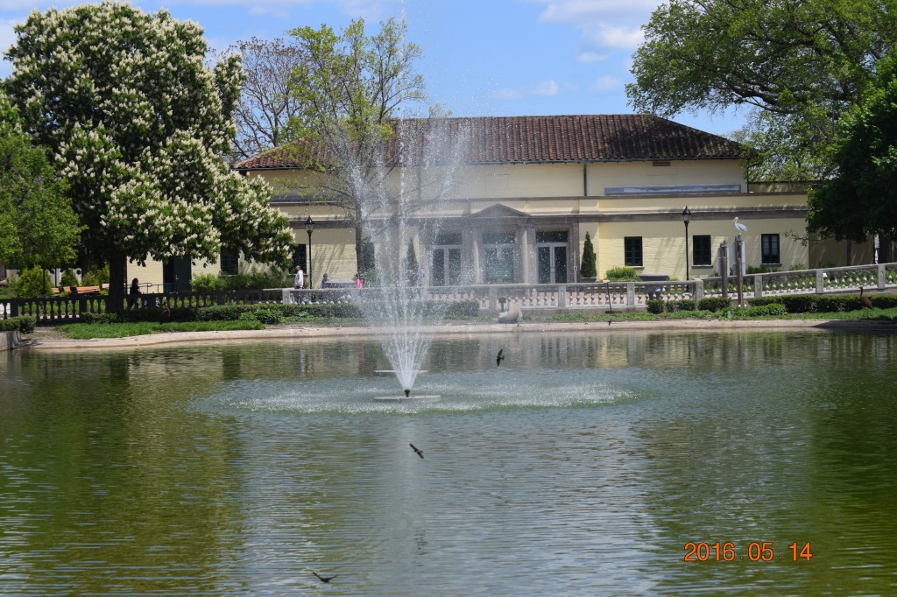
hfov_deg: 24.6
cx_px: 448
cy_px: 298
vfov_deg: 16.5
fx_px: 2055
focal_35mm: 82
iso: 200
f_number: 10
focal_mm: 55
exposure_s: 1/400
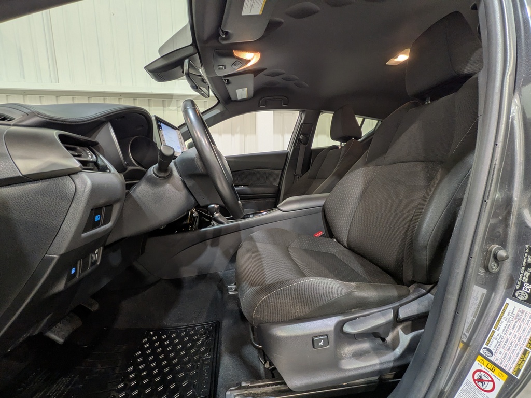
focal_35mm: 14
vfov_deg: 85.7
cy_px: 199
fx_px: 215
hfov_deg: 102.1
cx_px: 266
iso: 53
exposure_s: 1/25
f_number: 2.2
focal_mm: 1.83
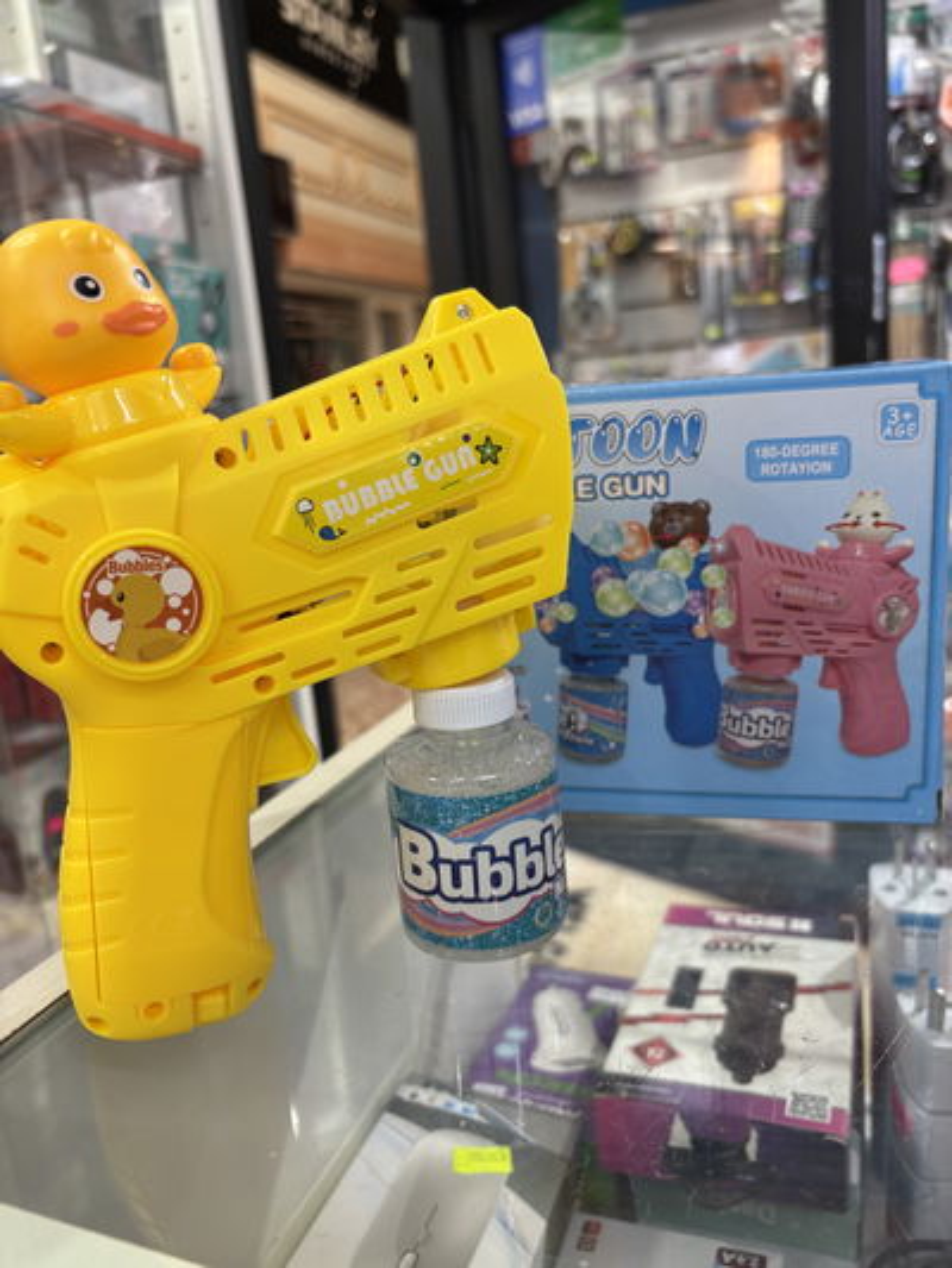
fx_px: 953
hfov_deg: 53.1
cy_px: 634
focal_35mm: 26
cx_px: 476
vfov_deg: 67.3
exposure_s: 1/50
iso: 80
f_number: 1.6
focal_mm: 5.96
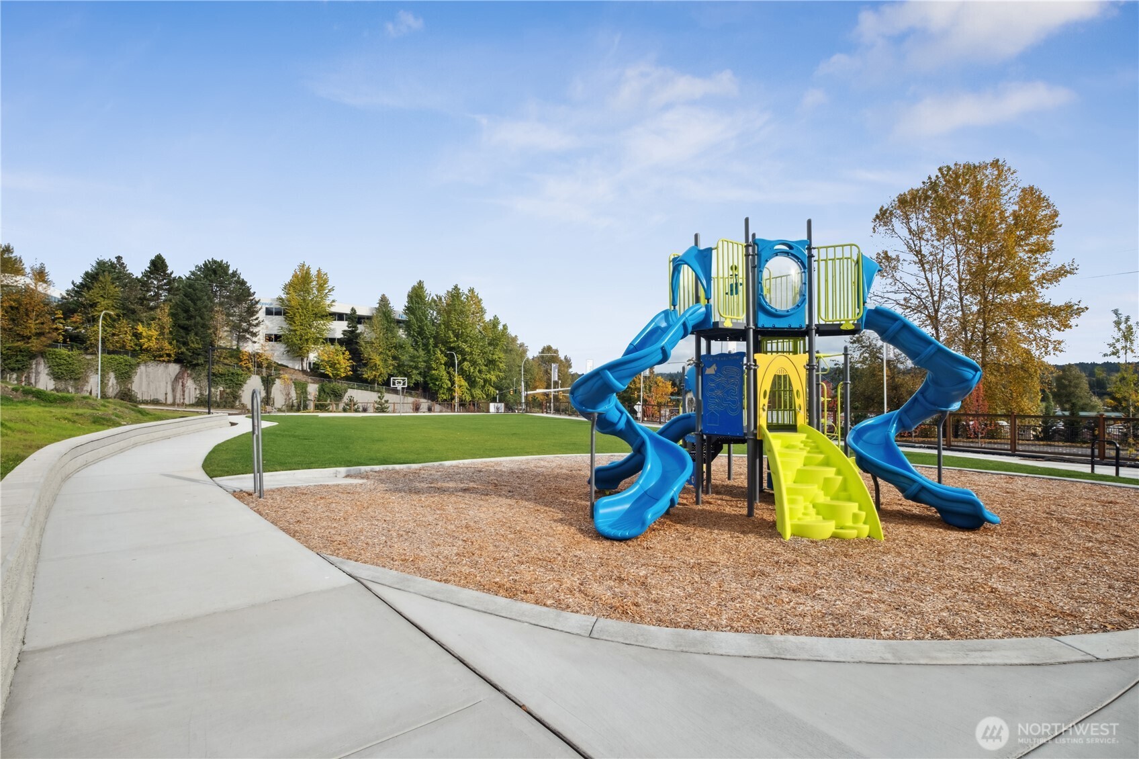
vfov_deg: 77.3
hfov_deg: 100.4
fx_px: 474
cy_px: 380
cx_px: 570
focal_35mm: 15
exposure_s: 1/180
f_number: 11
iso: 200
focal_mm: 10
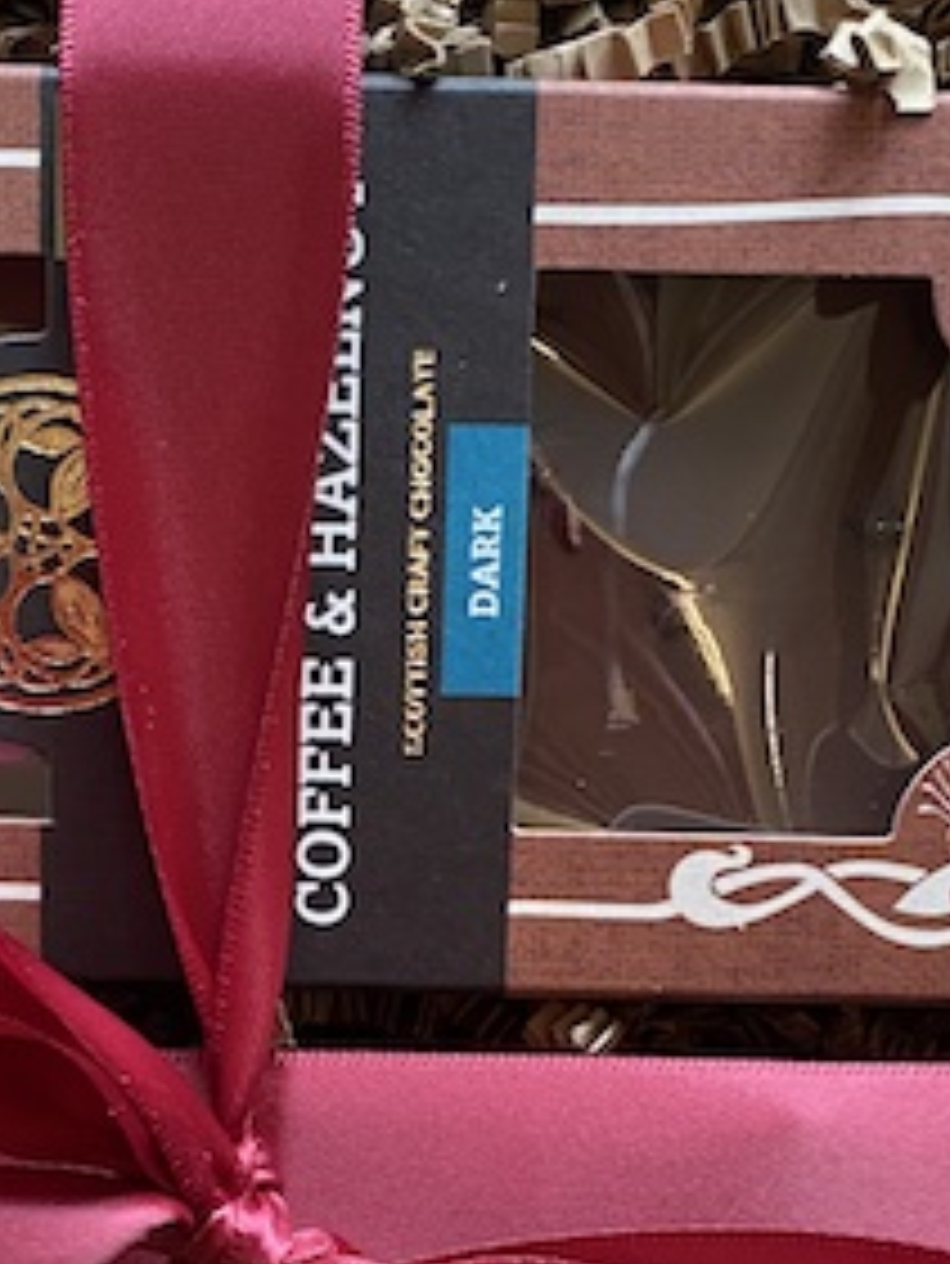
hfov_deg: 19.8
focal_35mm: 74
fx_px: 2706
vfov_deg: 25.6
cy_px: 1093
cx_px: 293
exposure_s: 1/50
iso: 125
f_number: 1.8
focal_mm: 4.25
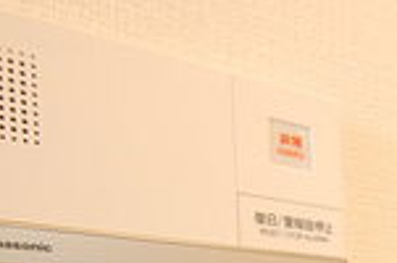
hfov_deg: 33.6
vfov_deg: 22.1
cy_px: 389
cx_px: 442
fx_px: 561
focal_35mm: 51
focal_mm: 8
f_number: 4.5
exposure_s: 1/50
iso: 800
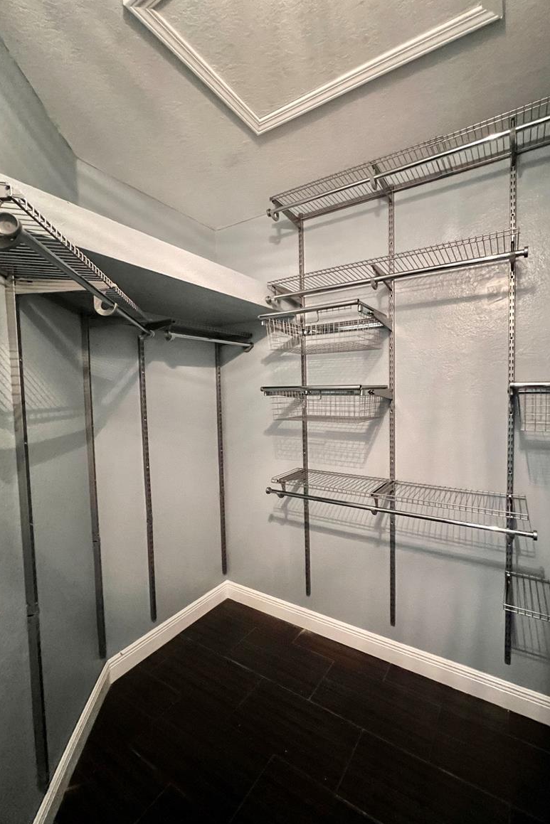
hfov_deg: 80.8
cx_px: 313
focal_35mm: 14
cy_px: 412
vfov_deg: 104.2
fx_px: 321
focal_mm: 1.57
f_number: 1.8
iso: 1000
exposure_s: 1/40
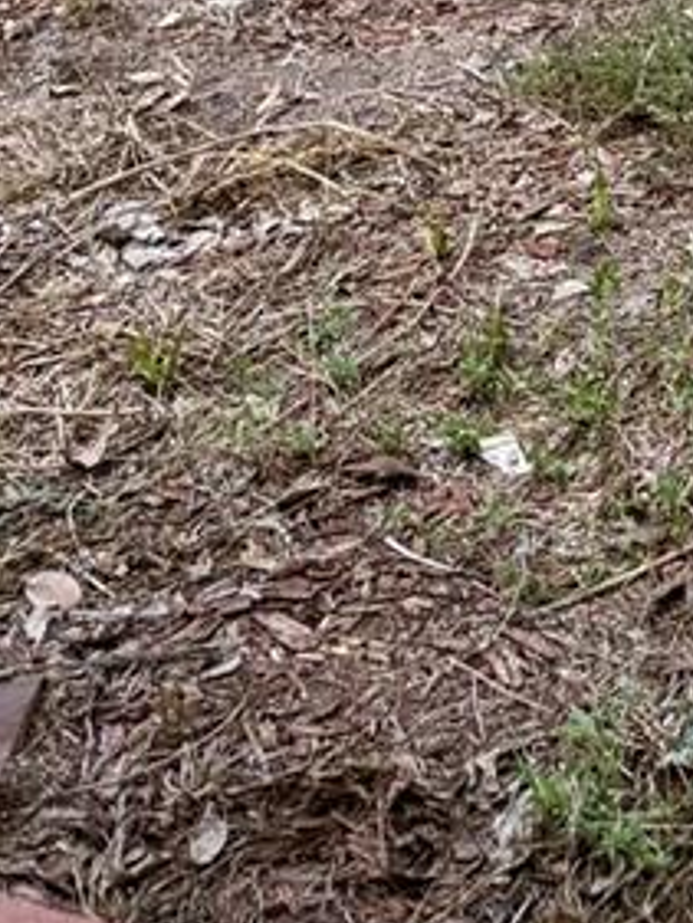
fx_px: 3494
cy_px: -1008
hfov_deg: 10.0
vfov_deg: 12.8
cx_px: 1619
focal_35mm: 131
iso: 100
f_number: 1.78
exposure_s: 1/1211
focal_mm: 6.76
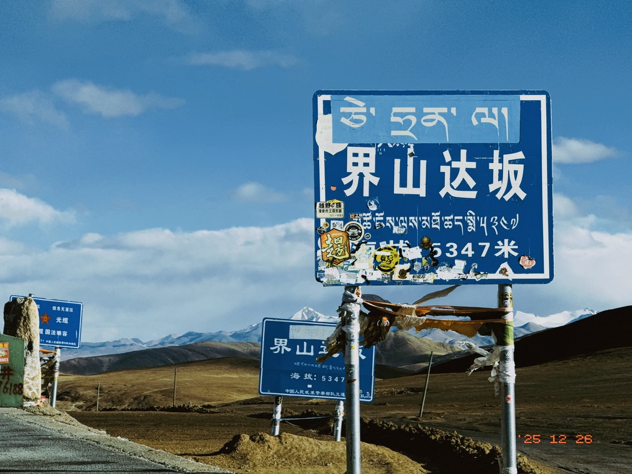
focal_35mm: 120
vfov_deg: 12.3
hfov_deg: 16.4
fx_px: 2191
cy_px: 237
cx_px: 316
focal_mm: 15.66
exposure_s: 1/3195
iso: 50
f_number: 2.8
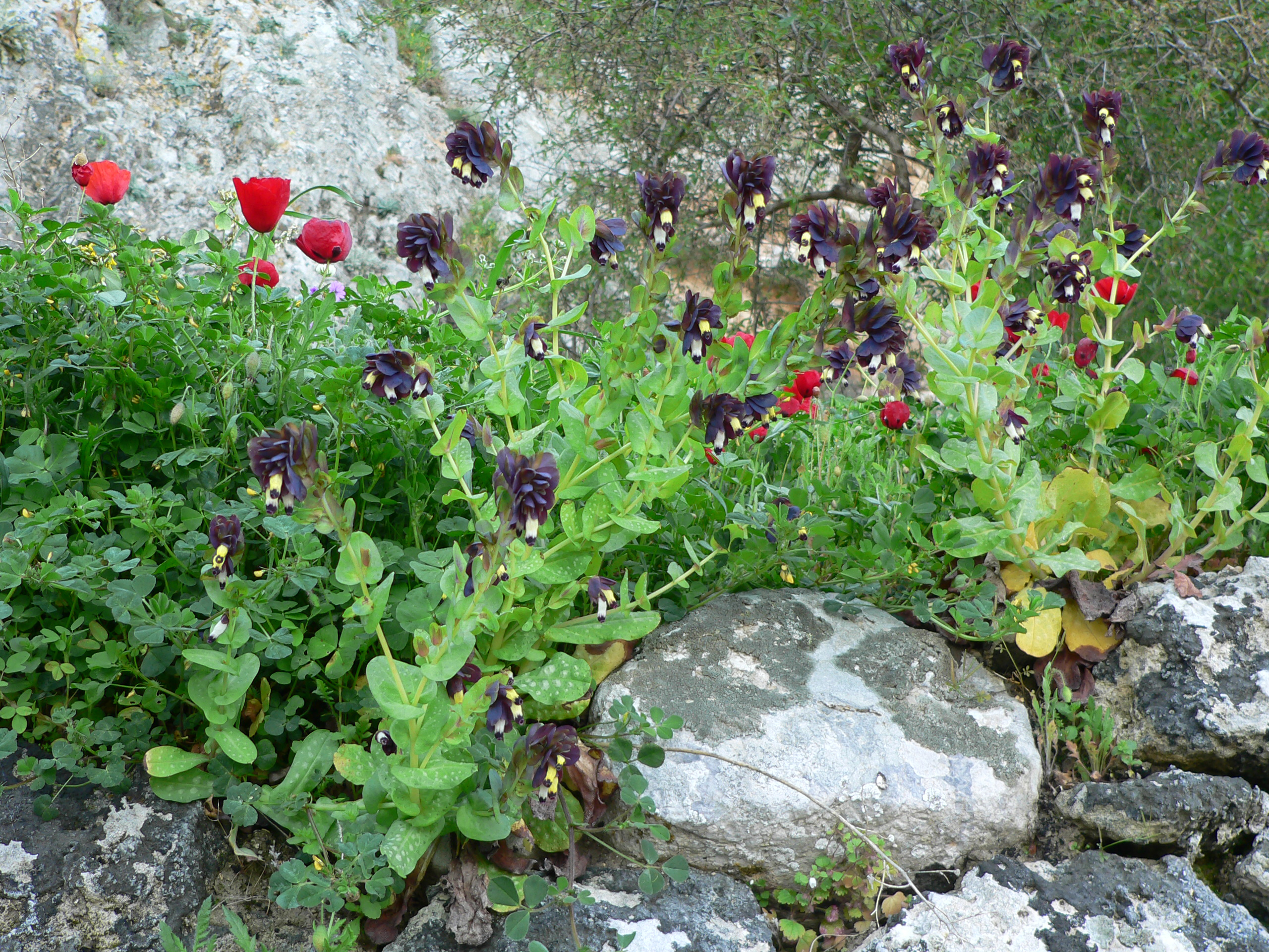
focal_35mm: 47
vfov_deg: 30.9
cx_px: 634
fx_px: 1723
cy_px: 476
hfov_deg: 40.4
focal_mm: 7.8
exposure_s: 1/60
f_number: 2.8
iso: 80
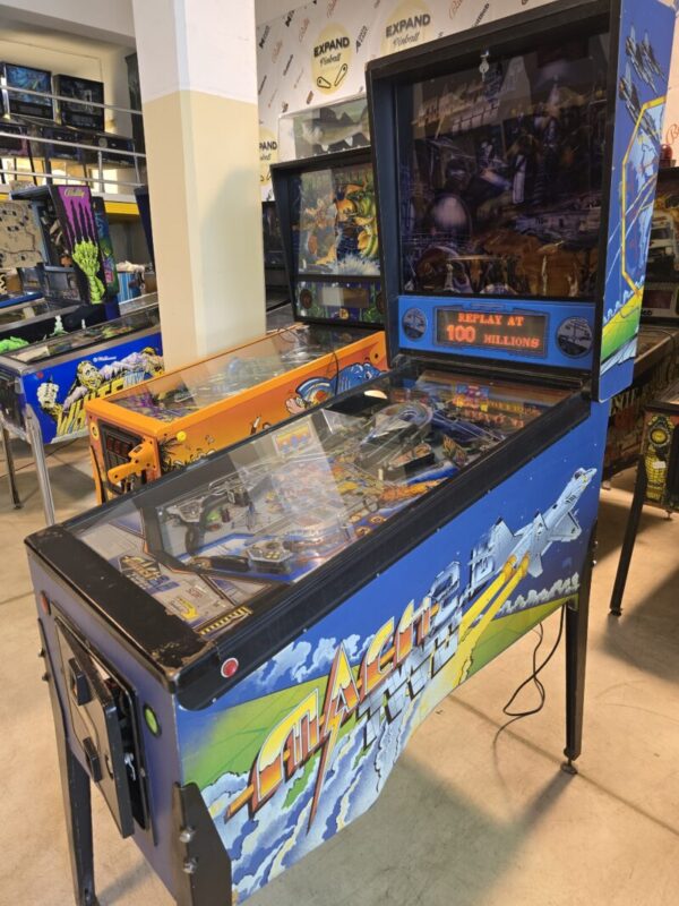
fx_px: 602
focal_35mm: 23
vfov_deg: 73.9
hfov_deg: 58.9
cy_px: 453
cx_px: 340
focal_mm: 6.3
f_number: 1.7
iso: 320
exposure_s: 1/100
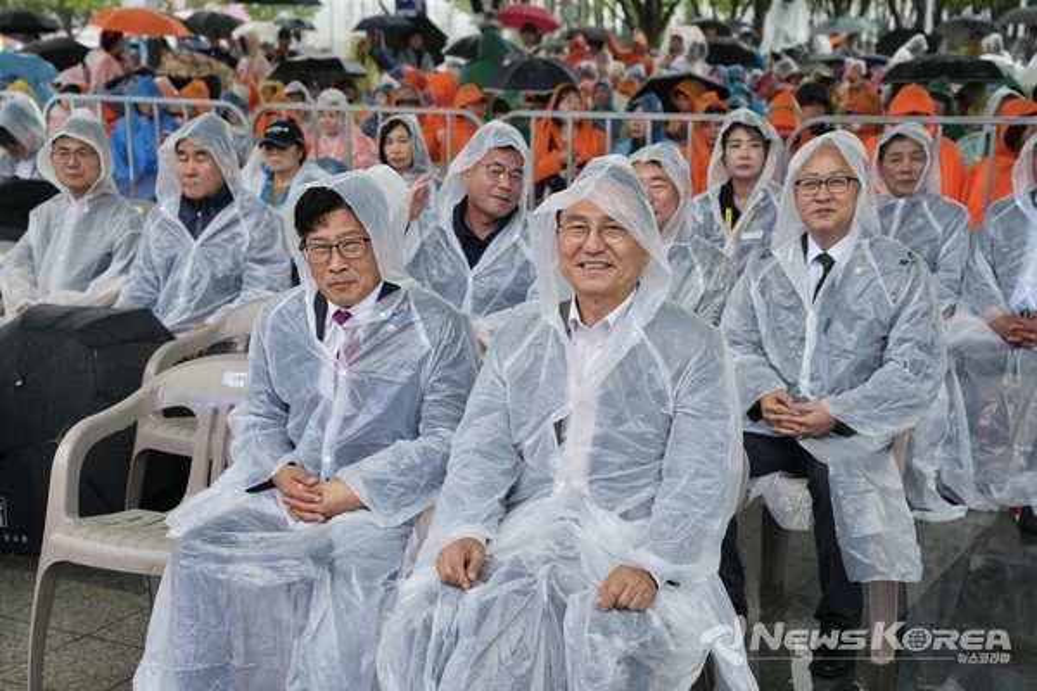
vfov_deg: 24.6
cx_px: 518
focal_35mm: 55
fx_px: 1584
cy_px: 346
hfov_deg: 36.2
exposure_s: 1/400
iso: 1600
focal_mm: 55
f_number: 5
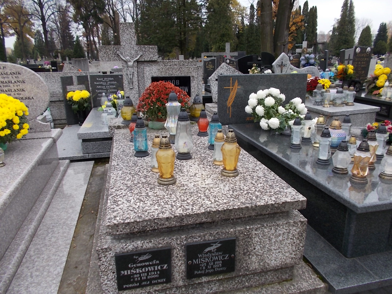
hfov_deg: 67.3
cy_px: 147
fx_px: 294
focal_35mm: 26
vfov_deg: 53.1
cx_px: 196
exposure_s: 1/80
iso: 80
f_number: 3.2
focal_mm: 4.6
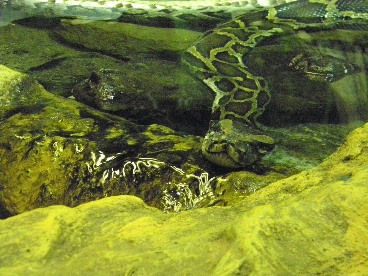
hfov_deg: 22.0
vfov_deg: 16.6
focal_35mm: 89
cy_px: 138
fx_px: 946
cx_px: 184
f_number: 4.5
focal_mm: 16
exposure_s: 1/25
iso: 1600
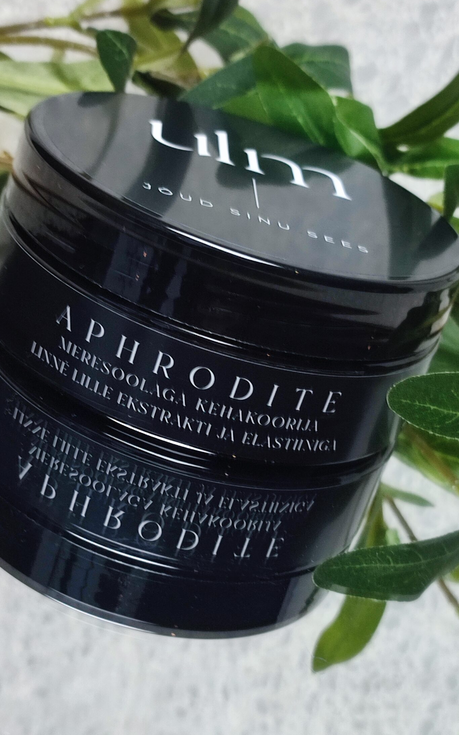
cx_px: 220
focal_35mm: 31
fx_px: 620
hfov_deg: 40.6
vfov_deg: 61.2
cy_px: 388
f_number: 1.9
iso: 145
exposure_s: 1/33
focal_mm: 6.04
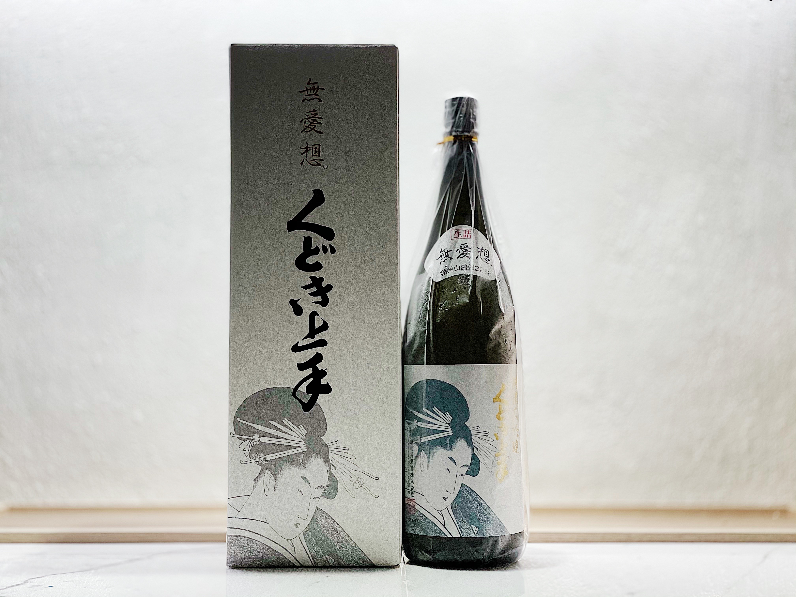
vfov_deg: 28.0
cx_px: 398
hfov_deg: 36.8
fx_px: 1196
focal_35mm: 52
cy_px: 298
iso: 80
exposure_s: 1/100
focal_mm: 6
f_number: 2
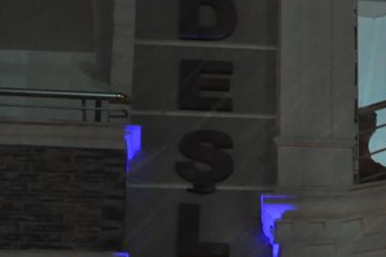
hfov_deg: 6.0
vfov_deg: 4.0
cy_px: 141
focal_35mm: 343
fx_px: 3675
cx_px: 417
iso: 3200
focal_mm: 105
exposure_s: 1/13
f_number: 5.6
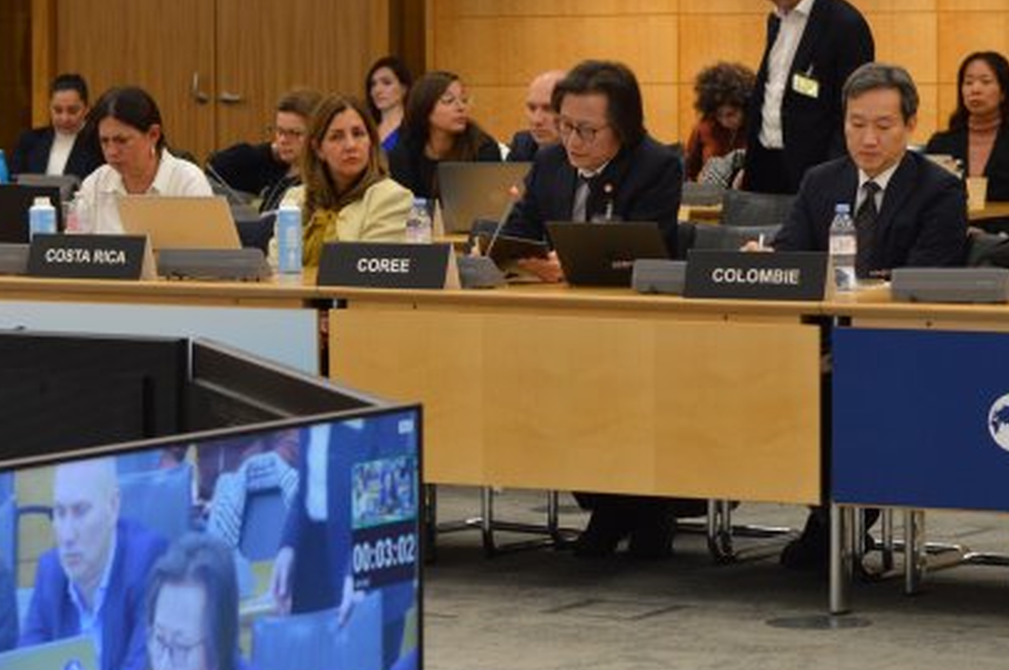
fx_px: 4143
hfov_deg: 13.9
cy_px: 173
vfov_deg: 9.2
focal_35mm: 148
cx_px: 638
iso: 400
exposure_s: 1/60
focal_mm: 50
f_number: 2.8
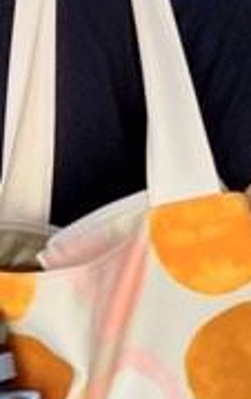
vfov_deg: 13.0
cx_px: 400
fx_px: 1669
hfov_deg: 8.4
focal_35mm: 153
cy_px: -191
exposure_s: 1/120
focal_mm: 4.25
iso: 100
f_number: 1.8
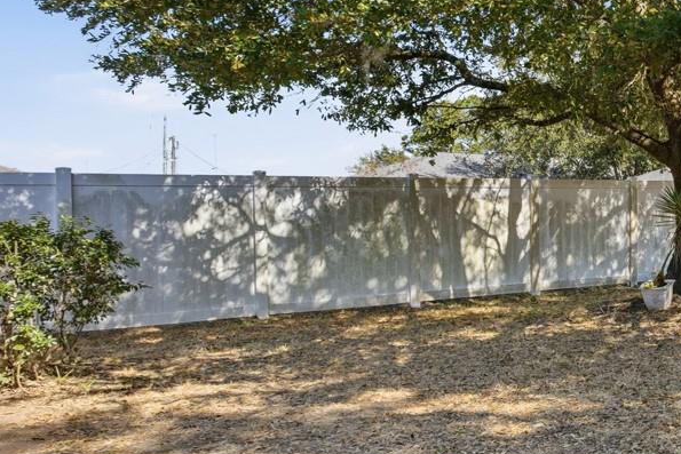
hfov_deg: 35.4
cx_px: 823
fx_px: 814
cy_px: 217
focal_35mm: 43
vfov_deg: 31.2
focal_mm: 16
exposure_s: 1/2000
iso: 100
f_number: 8
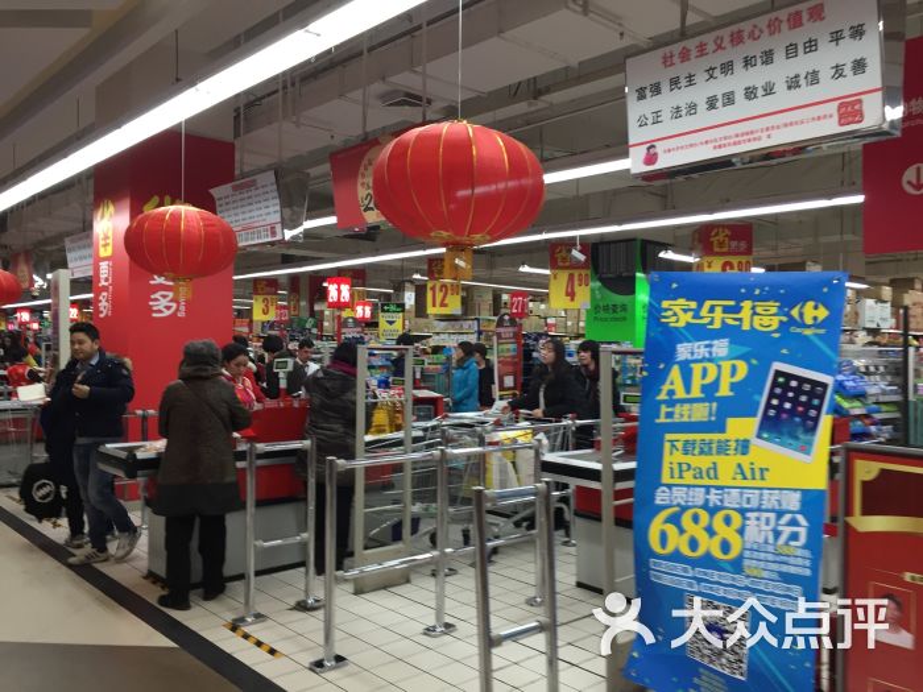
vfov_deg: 48.2
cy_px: 346
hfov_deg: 61.7
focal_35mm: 29
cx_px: 462
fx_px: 773
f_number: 2.2
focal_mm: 4.15
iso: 40
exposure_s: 1/33
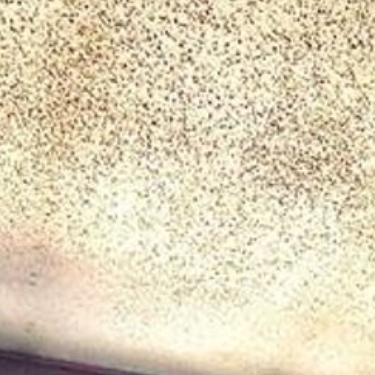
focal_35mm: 77
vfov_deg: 17.7
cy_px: 689
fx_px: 944
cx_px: 570
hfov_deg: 19.5
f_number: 2.2
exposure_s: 1/99
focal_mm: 2.22
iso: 200
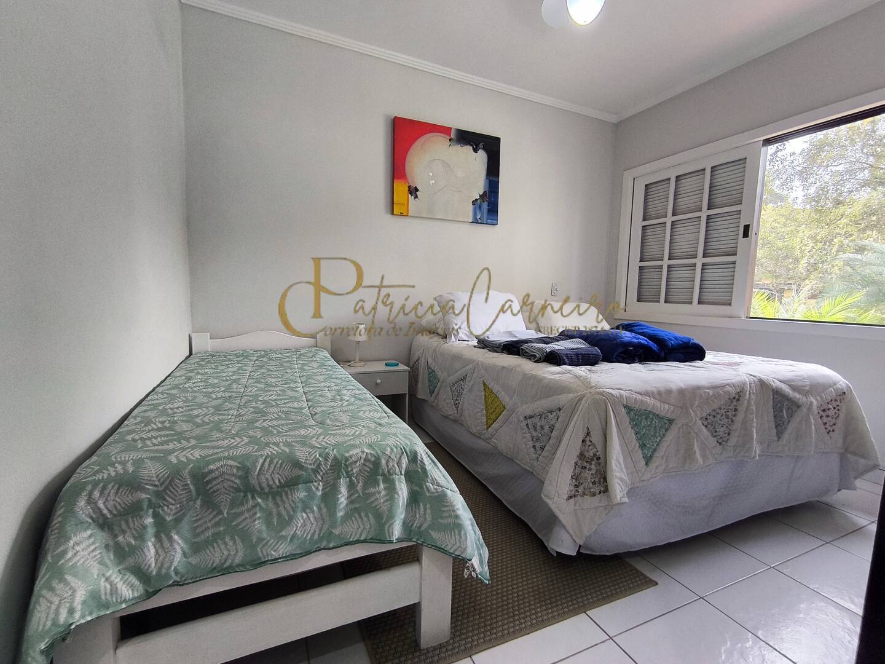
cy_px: 332
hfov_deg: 94.5
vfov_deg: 78.1
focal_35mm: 16
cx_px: 442
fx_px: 409
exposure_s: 1/60
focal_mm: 1.65
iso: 80
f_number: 2.2
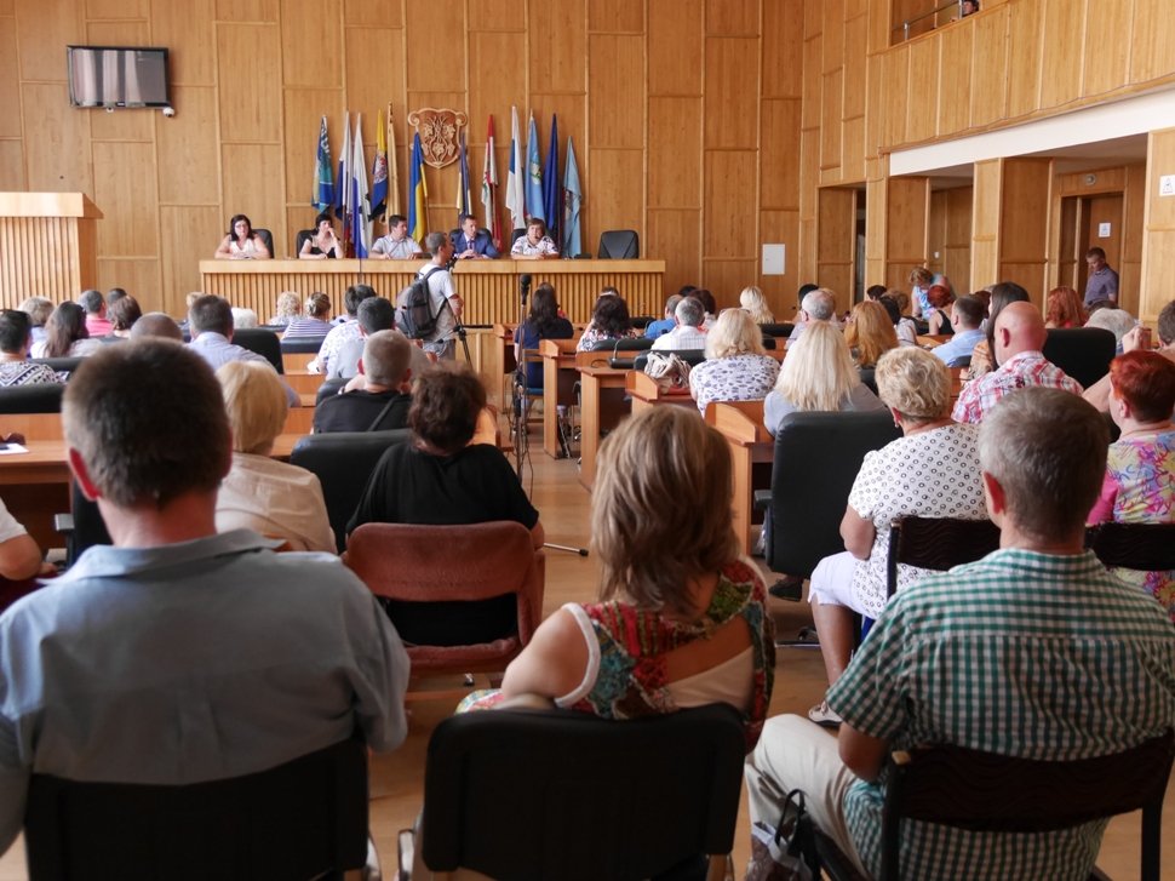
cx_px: 588
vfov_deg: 37.7
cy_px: 440
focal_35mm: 38
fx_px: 1290
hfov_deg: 49.0
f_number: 3.8
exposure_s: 1/60
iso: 1600
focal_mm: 19
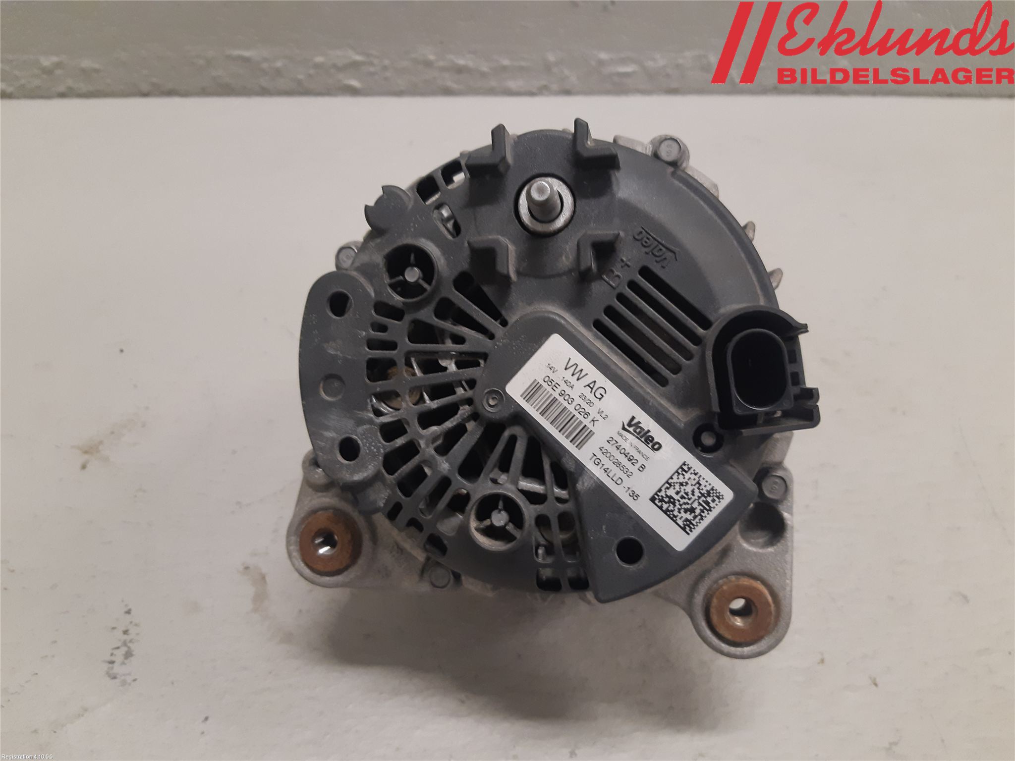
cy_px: 380
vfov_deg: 53.1
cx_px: 508
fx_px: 762
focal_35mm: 26
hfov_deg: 67.3
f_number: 1.7
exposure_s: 1/50
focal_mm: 3.93
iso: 160
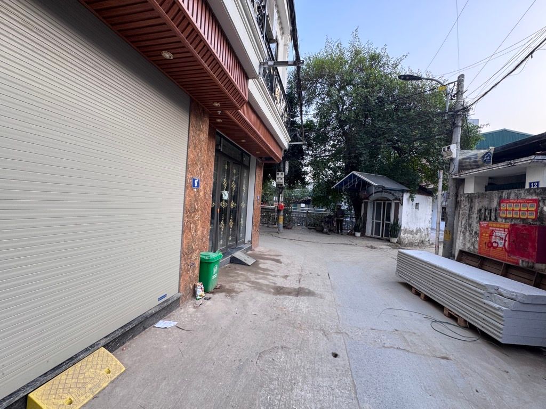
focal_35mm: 14
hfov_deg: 102.1
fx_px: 221
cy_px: 204
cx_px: 273
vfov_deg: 85.7
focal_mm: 2.22
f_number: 2.2
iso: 64
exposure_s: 1/99
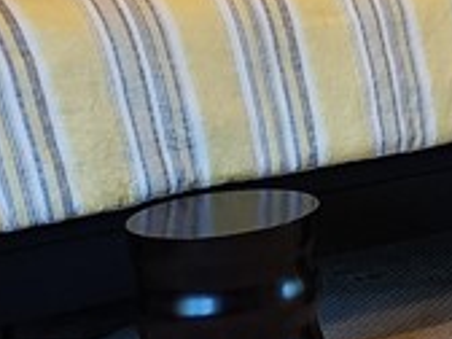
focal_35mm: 140
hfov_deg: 11.4
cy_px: -100
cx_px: 1119
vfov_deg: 10.4
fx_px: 1828
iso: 125
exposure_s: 1/120
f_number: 1.8
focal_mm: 6.4
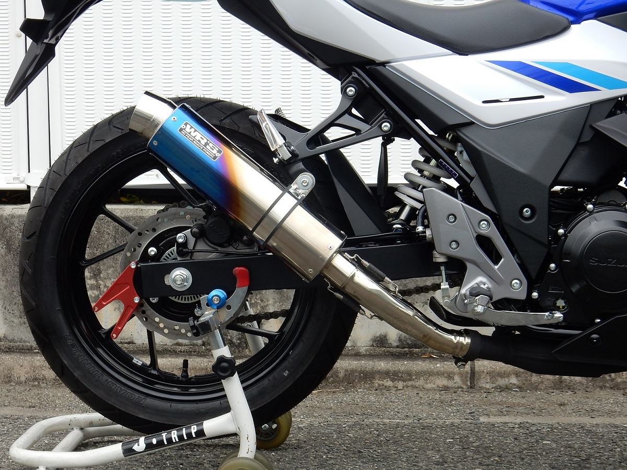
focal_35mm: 84
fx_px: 1521
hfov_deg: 23.3
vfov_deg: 17.6
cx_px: 314
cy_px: 235
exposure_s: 1/200
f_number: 5
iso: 125
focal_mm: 14.9
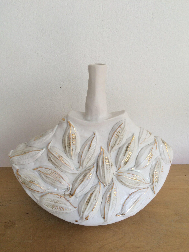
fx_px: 218
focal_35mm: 30
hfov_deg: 46.8
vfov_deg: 60.0
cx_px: 98
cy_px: 128
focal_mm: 4.15
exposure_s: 1/120
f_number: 2.2
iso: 64
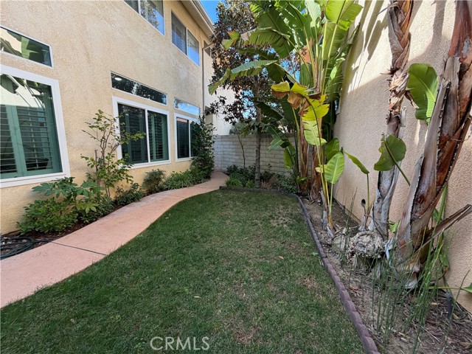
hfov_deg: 102.1
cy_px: 177
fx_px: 191
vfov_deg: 85.7
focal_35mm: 14
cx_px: 236
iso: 64
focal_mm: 2.22
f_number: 2.2
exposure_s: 1/129
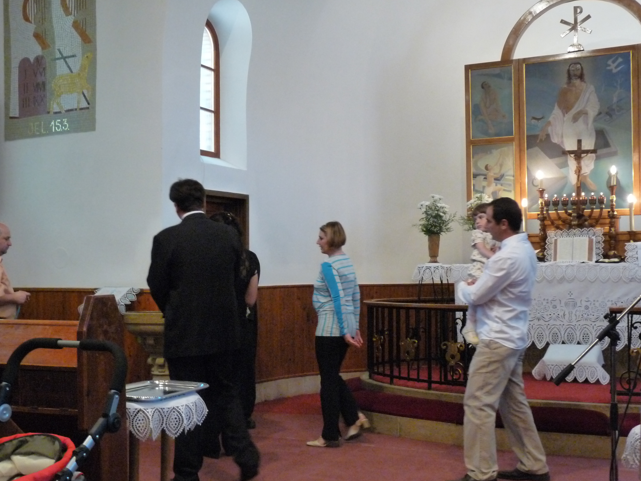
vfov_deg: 31.5
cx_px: 307
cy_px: 260
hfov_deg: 41.2
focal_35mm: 46
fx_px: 852
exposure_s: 1/60
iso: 800
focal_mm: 7.3
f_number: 3
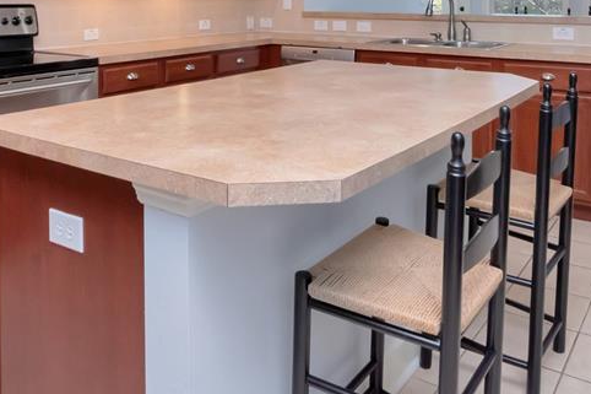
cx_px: 265
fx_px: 575
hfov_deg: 54.3
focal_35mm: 35
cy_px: 7
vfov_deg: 34.6
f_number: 13
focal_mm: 11
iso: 1000
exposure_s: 1/30
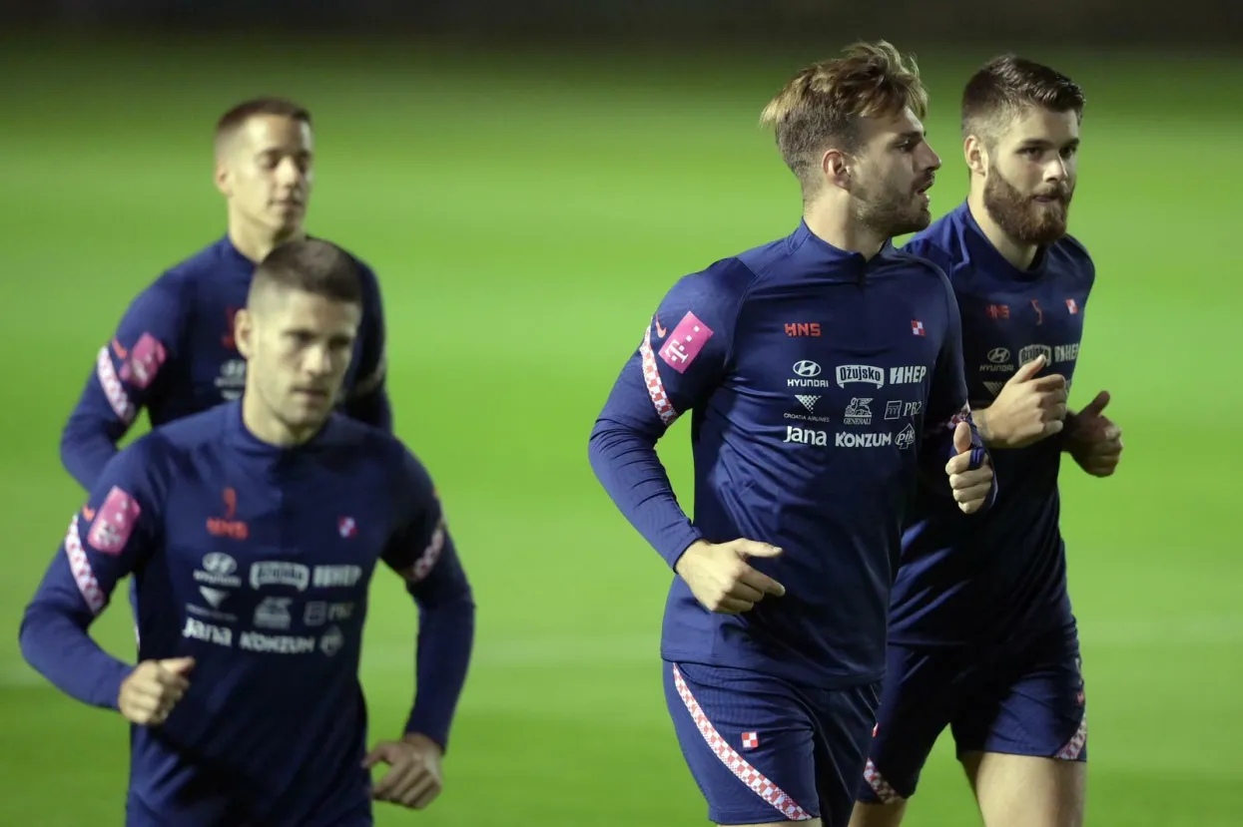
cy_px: 414
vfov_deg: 3.4
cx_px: 622
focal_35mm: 400
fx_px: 13805
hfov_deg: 5.2
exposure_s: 1/1250
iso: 5000
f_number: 2.8
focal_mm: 400
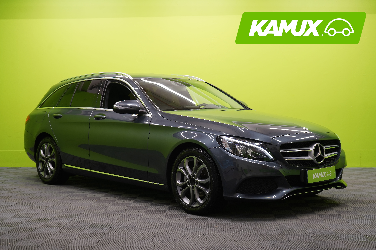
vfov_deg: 27.0
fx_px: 522
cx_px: 188
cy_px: 125
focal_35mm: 50
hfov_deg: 39.6
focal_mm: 50
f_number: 5
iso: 400
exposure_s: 1/30
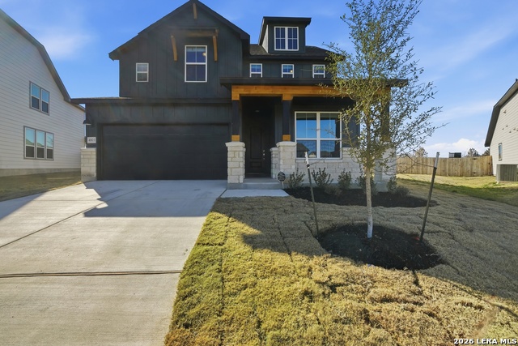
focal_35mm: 13
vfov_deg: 85.5
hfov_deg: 108.3
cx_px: 259
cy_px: 173
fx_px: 187
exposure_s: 1/1000
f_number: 9
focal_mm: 9
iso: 250
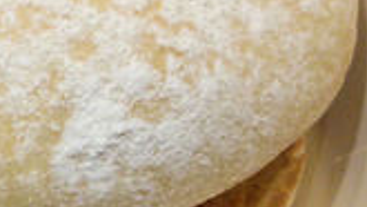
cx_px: -60
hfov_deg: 24.6
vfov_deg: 15.2
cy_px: 24
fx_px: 769
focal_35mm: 79
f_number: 1.94
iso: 64
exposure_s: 1/59
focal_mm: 4.06
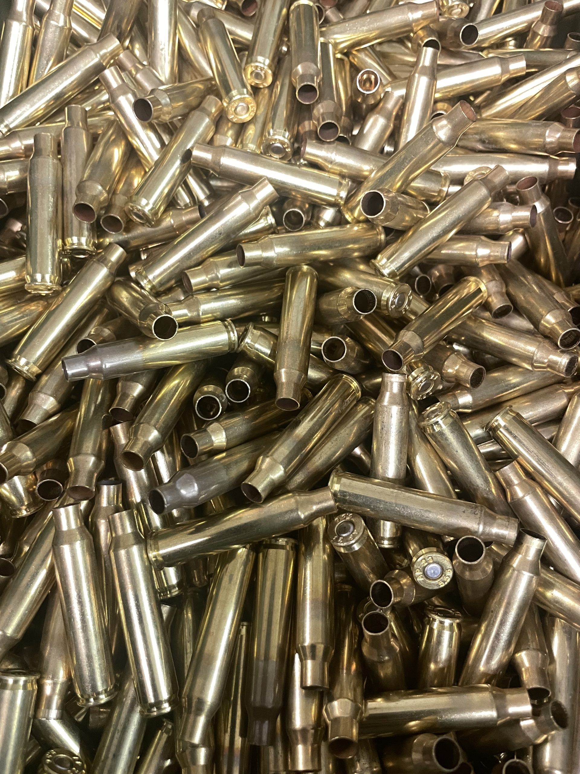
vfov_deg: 67.3
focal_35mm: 26
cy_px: 387
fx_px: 581
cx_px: 290
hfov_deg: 53.1
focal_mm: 4.2
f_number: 1.6
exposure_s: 1/60
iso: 250
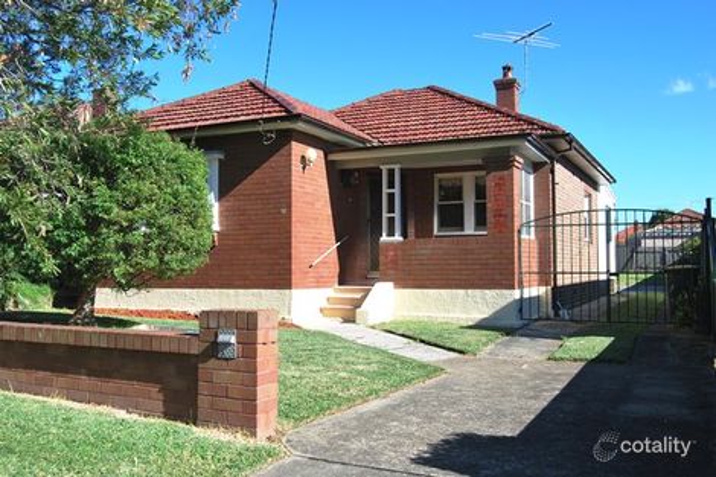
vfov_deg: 38.3
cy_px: 238
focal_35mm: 34
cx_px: 358
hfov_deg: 55.1
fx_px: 686
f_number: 7.1
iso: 100
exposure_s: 1/200
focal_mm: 23
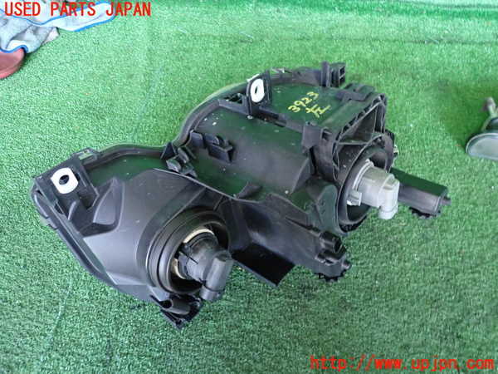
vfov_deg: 54.9
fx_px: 360
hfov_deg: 69.4
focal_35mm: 25
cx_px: 249
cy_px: 187
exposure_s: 1/30
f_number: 2
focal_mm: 4.5
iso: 500
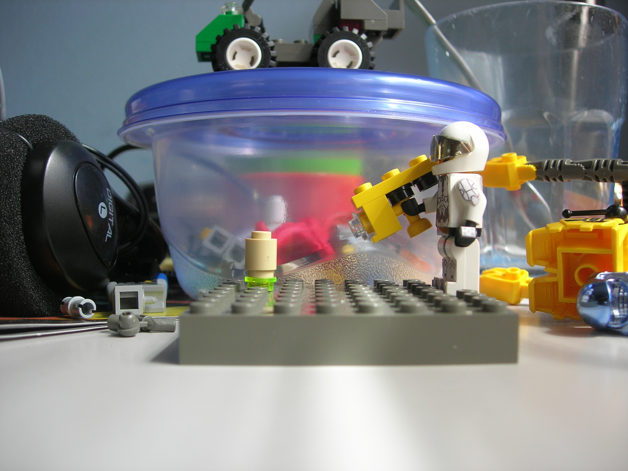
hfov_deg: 49.0
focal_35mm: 38
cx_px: 314
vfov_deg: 37.7
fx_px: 689
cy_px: 236
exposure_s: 1/31.3
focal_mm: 7.8
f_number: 2.8
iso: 64
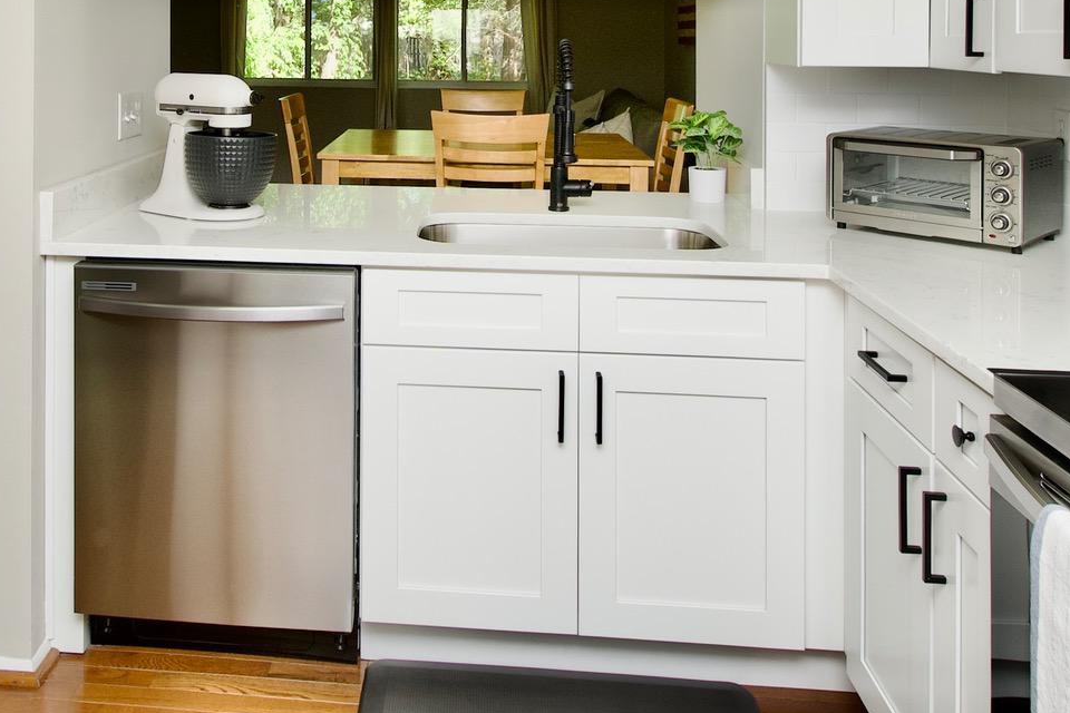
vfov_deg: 36.8
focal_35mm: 32
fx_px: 951
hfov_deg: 57.5
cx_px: 361
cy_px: -4
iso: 320
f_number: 7.1
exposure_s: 1/200
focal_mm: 10
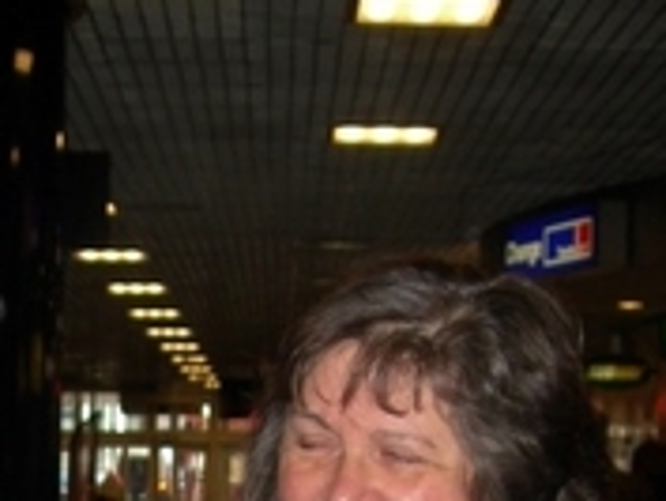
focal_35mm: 129
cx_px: 45
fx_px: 2484
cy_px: 791
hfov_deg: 15.1
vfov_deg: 11.0
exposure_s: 1/60.1
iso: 50
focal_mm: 7.8
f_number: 2.8
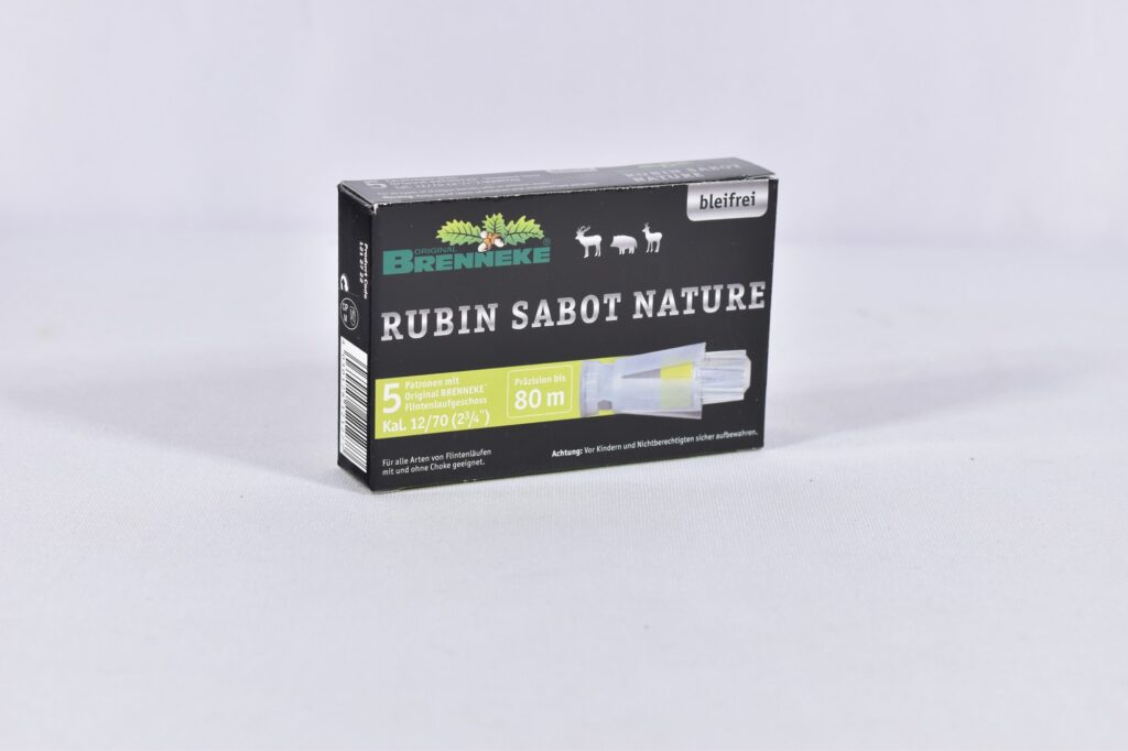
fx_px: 2584
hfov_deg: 24.6
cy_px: 376
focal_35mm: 82
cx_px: 564
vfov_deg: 16.5
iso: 640
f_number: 5.6
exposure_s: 1/40
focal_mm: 55
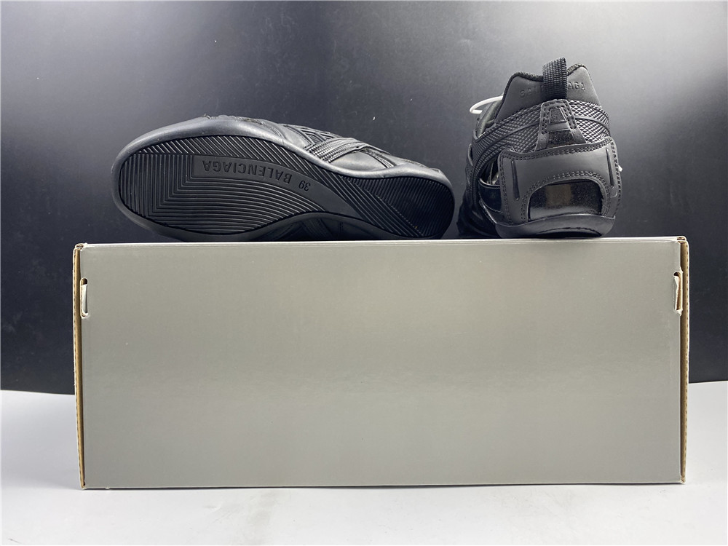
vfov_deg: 53.1
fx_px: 547
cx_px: 364
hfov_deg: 67.3
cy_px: 273
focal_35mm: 26
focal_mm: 4.25
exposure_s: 1/60
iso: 125
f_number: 1.8
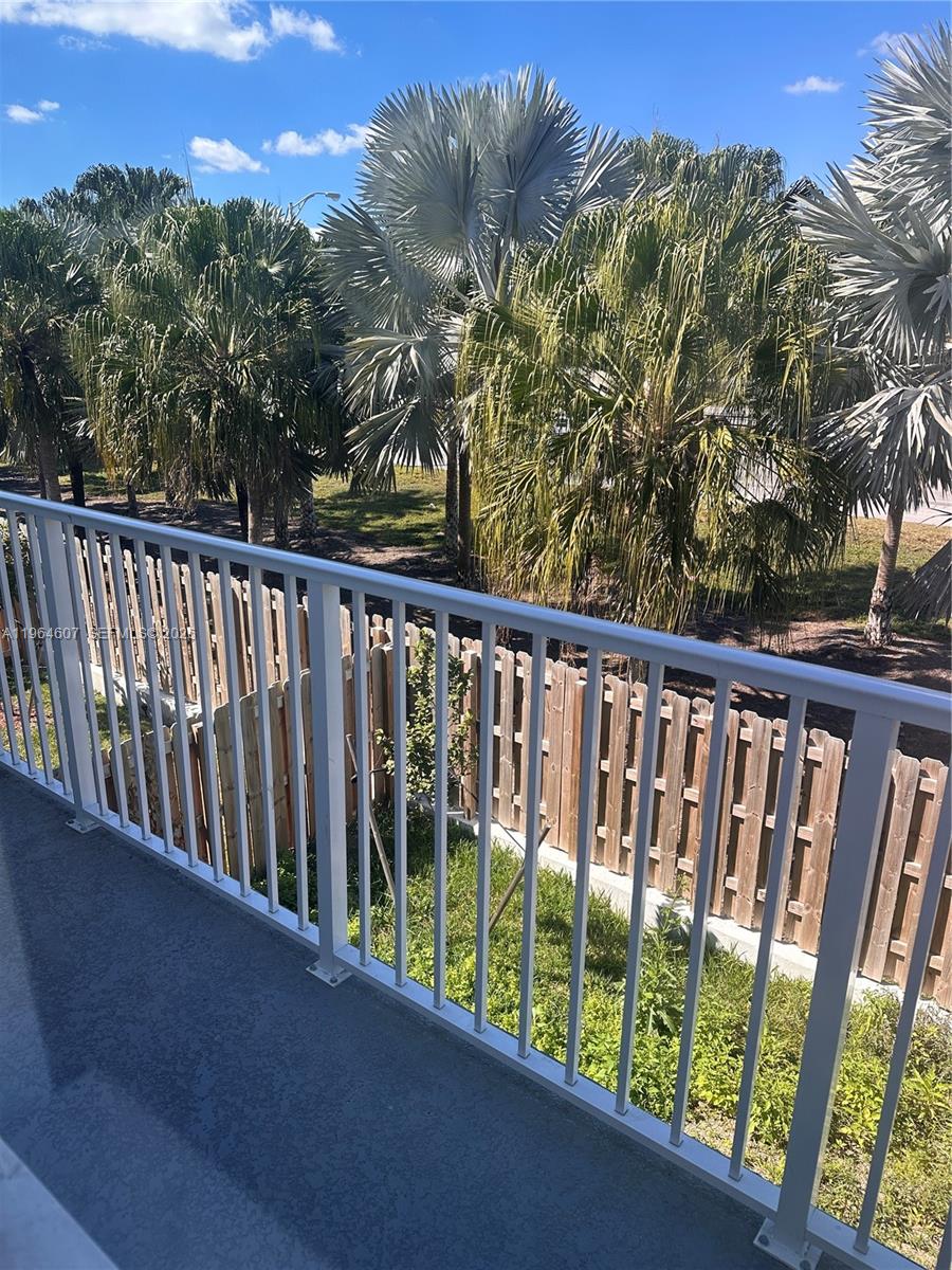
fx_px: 880
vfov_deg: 71.6
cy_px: 635
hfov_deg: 56.8
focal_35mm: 24
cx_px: 476
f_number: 1.78
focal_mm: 6.86
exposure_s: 1/1157
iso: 80
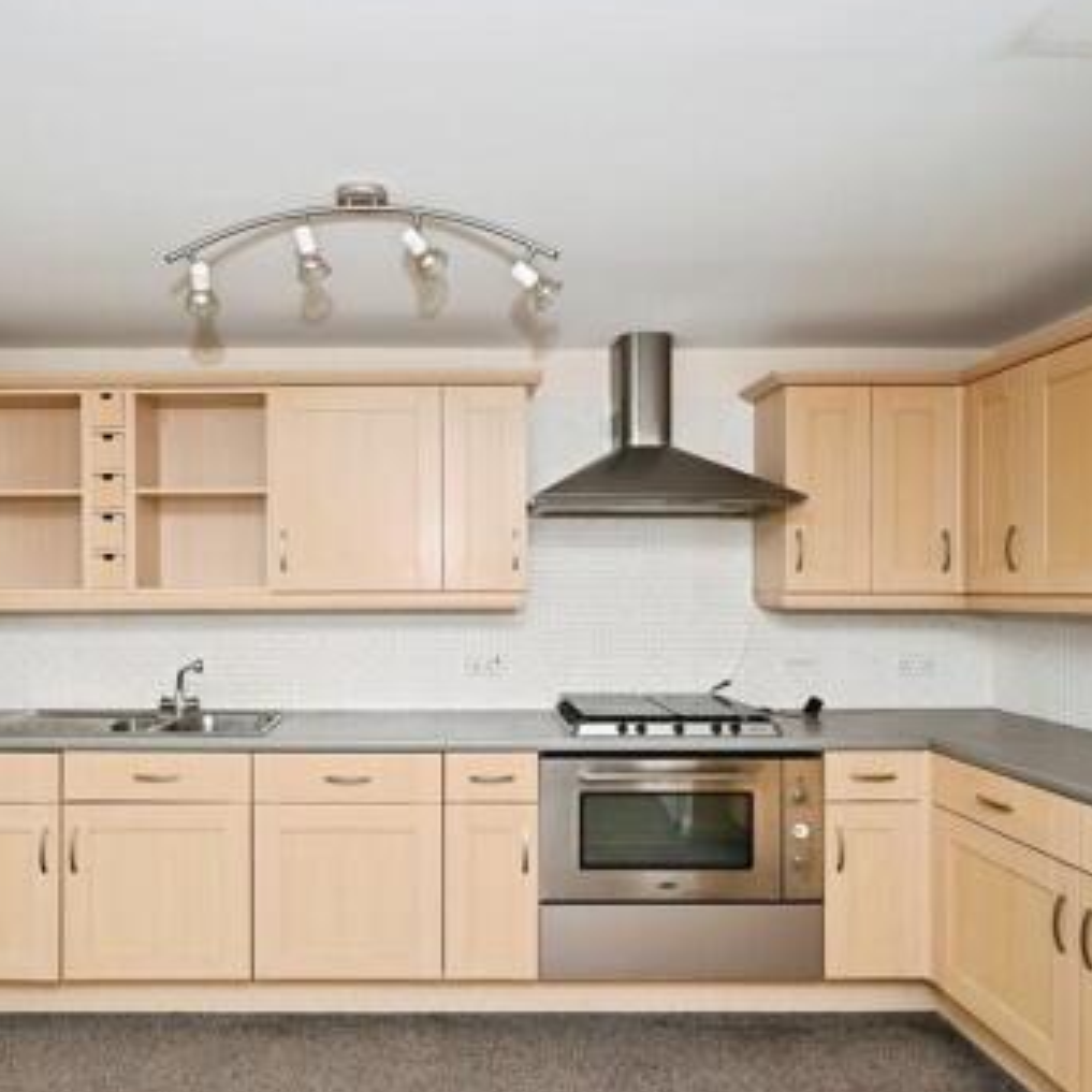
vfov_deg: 67.0
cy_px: 610
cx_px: 433
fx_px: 821
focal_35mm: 23
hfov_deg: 66.6
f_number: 4
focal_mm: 14
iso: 100
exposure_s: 1/60
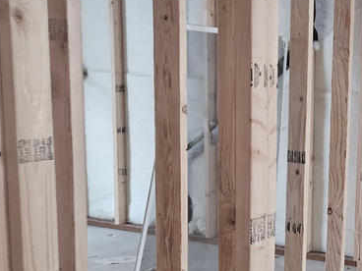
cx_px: 450
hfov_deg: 26.4
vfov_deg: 22.6
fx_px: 669
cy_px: 213
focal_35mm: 64
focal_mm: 5.4
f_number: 1.8
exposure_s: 1/9.99
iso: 160
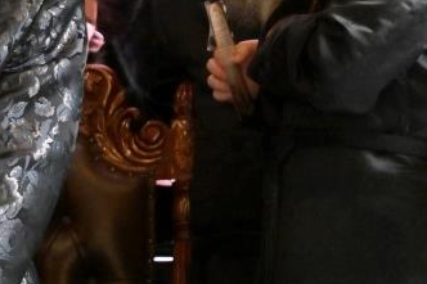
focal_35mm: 924
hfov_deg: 2.2
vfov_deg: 1.5
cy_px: 40
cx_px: -118
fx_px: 10954
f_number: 2.8
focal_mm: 200
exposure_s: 1/160
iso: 1250
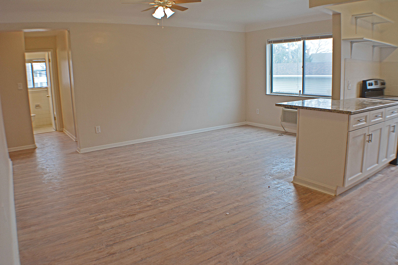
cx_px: 199
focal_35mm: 33
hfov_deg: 57.2
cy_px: 132
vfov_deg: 40.0
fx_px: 365
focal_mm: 22
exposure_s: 1/100
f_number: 5
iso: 400
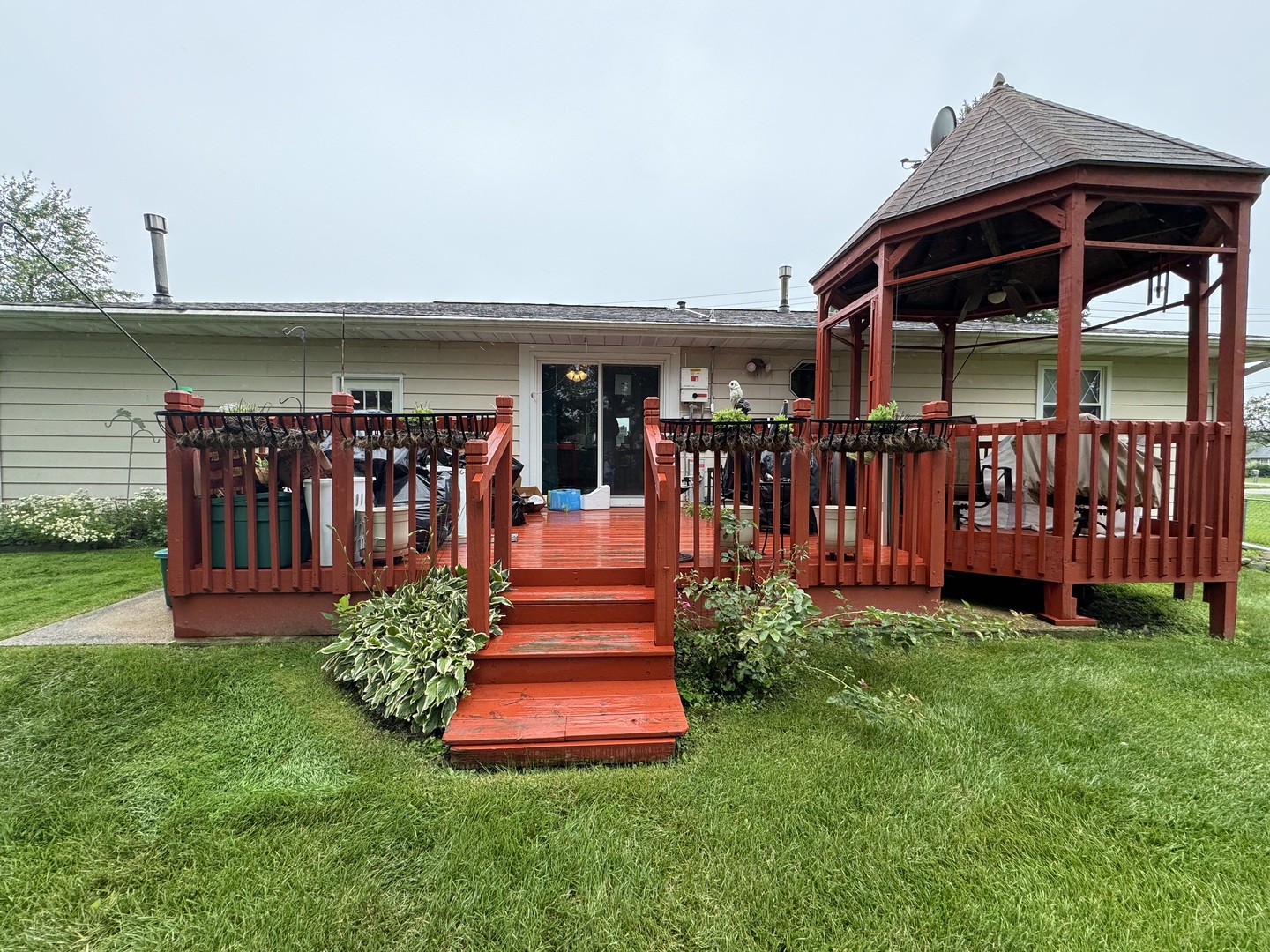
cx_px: 635
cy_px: 476
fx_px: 514
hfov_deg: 102.1
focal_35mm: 14
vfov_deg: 85.7
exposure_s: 1/132
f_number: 2.2
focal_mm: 2.22
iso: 40
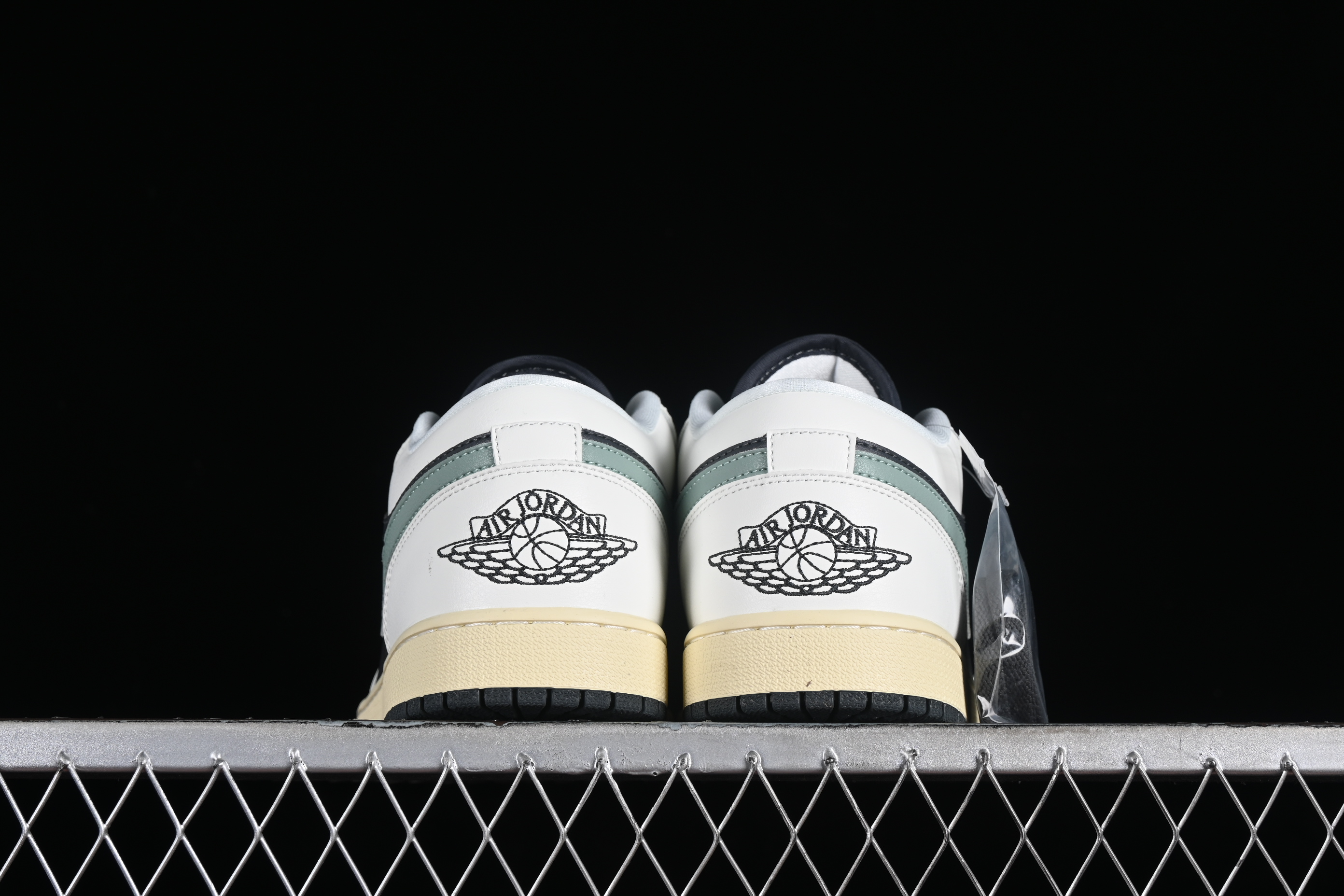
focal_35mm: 75
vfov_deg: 18.2
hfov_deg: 27.0
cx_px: 672
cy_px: 448
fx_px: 2800
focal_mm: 50
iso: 160
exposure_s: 1/80
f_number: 8
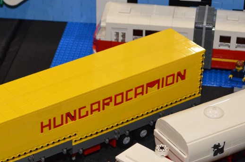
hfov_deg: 16.1
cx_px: 59
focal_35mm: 127
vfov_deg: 10.7
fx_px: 862
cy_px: 126
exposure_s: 1/60
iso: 2200
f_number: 5.3
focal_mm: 44
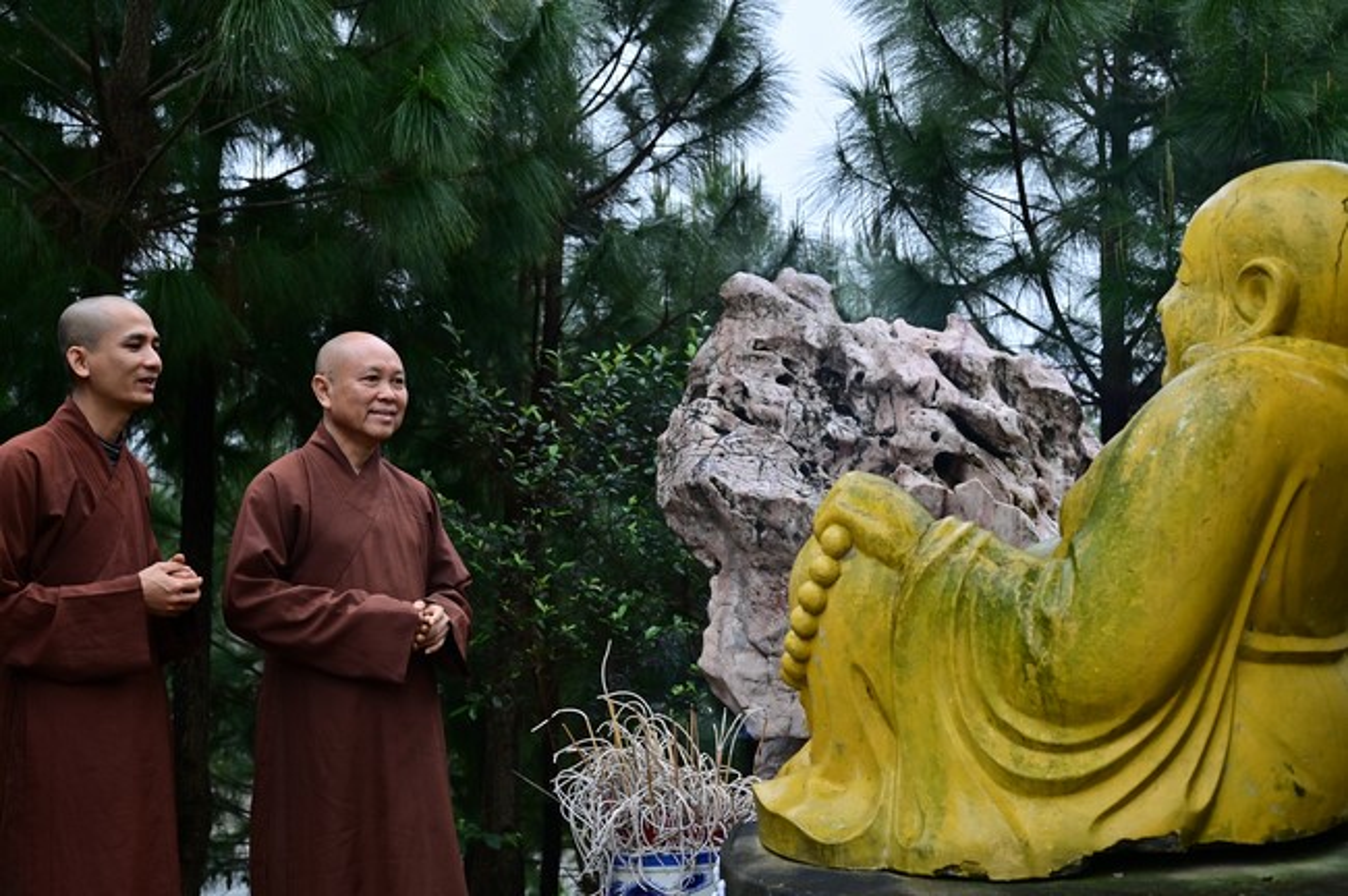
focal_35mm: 46
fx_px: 1721
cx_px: 674
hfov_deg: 42.8
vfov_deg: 29.2
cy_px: 448
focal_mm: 46
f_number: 5.6
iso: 400
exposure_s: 1/200
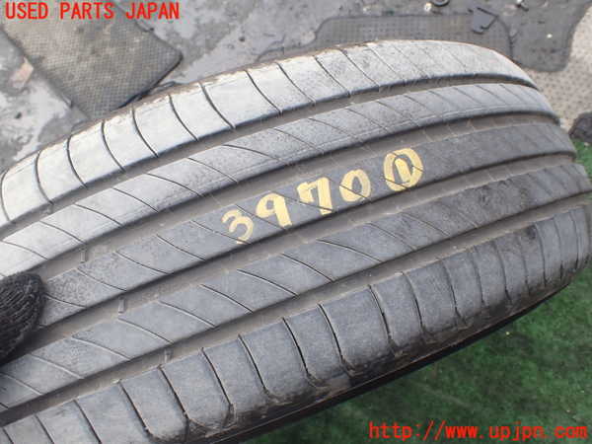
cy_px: 222
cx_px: 296
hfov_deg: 60.0
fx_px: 513
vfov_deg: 46.8
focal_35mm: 30
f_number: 3.2
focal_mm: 5.4
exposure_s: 1/320
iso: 100
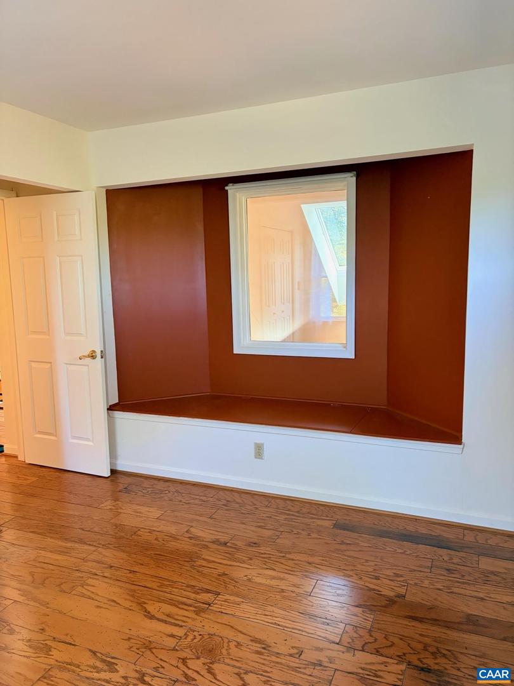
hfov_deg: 53.1
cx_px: 257
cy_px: 343
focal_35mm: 26
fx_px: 515
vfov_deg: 67.3
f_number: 1.6
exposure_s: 1/60
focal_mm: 5.96
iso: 320
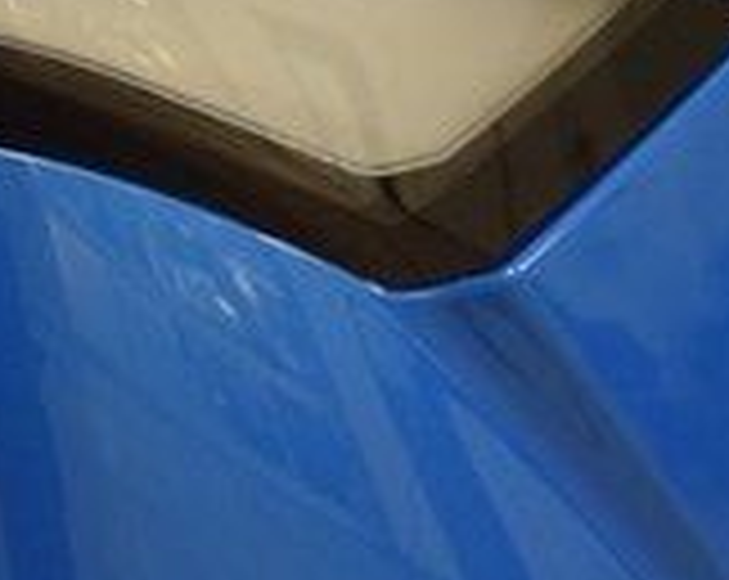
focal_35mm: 156
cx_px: 40
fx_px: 3360
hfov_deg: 12.3
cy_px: -74
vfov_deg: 9.8
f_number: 4.5
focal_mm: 28
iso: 1400
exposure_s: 1/60
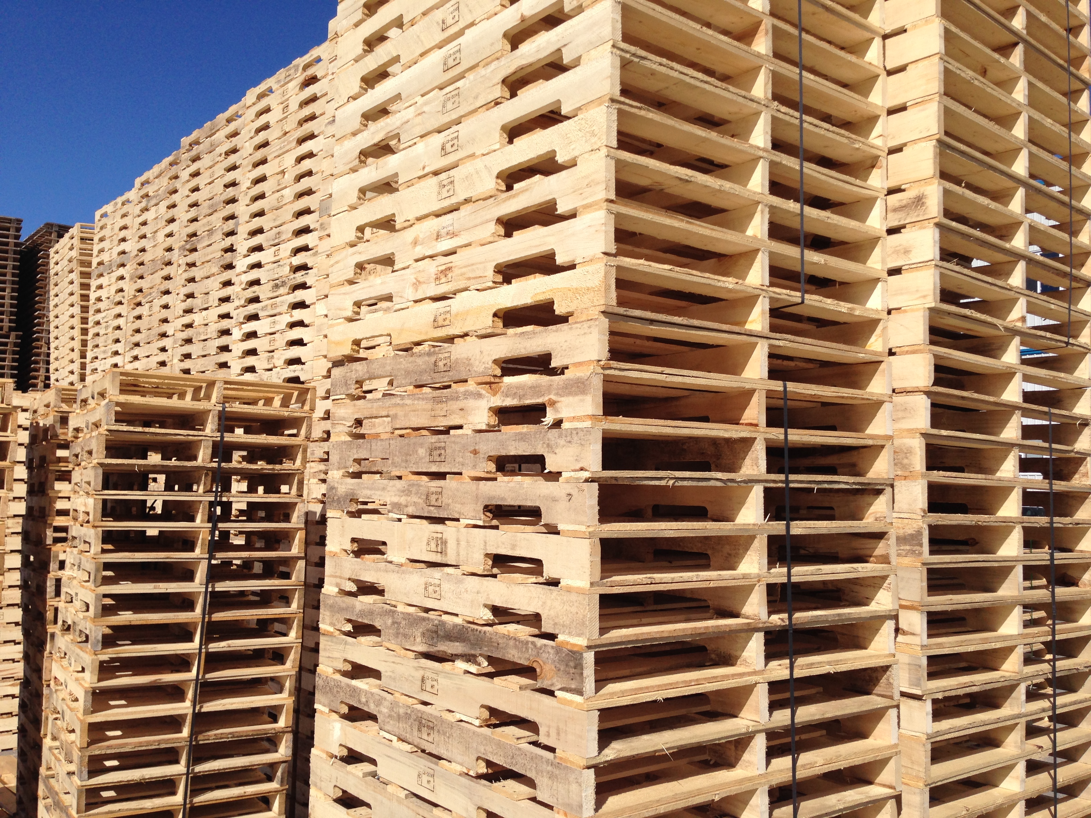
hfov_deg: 55.4
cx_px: 546
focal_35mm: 33
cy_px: 409
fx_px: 1040
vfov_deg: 42.9
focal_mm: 4.12
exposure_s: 1/2710
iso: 50
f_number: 2.4
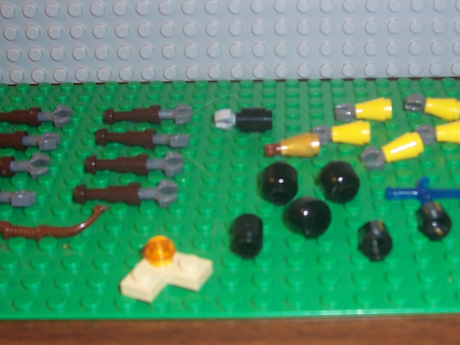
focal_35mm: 62
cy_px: 167
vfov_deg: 23.6
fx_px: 824
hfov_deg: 30.8
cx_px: 329
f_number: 2.7
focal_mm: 5.6
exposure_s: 1/60
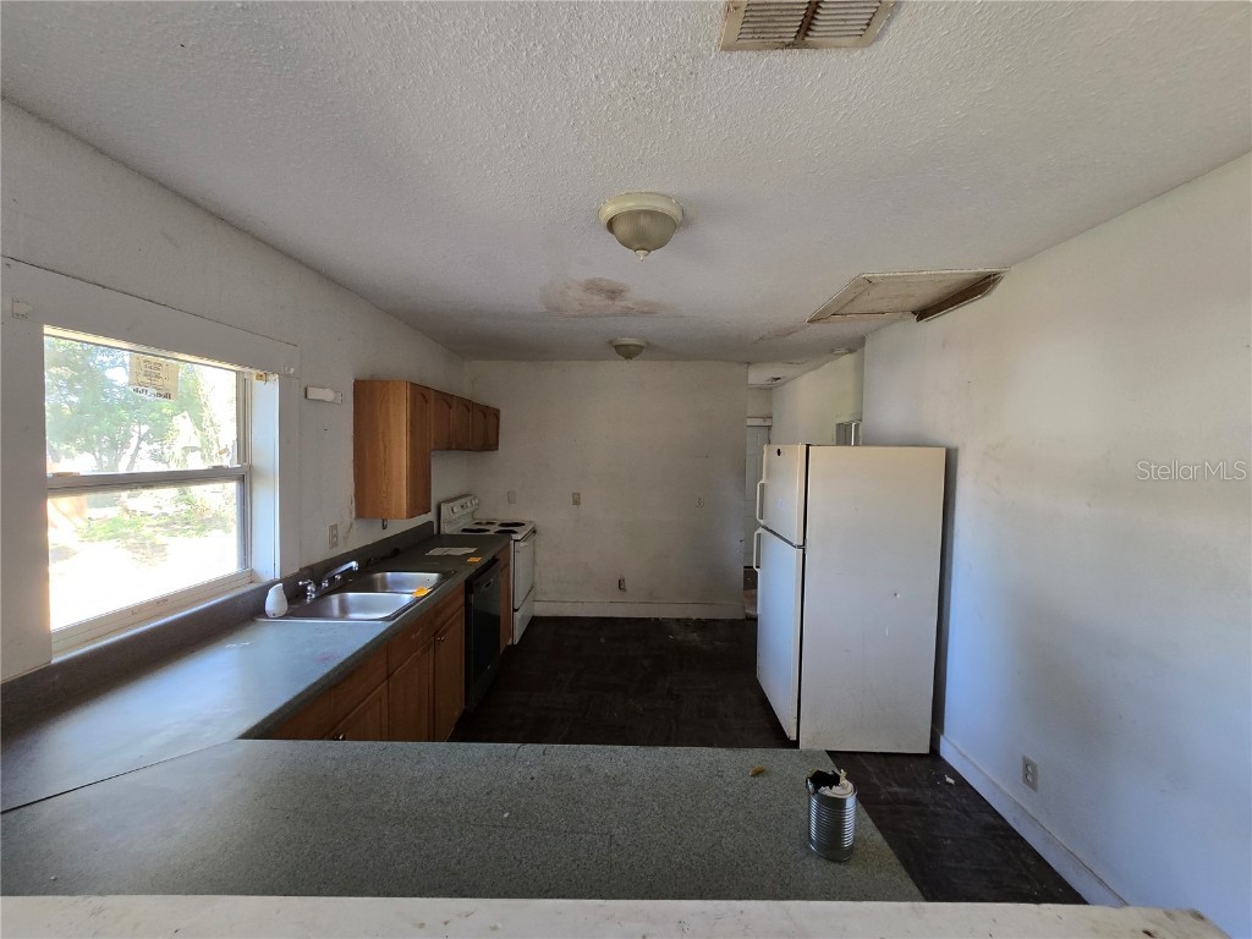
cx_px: 626
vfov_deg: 89.9
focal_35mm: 13
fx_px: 470
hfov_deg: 106.2
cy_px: 470
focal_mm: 2.2
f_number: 2.2
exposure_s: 1/60
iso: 200
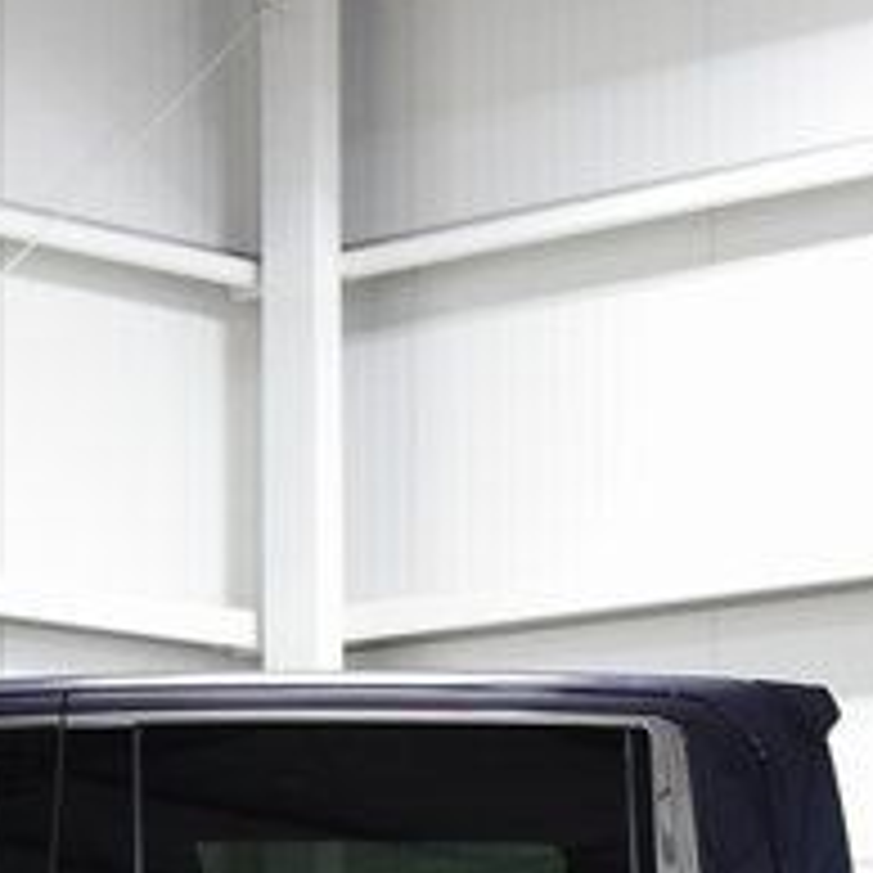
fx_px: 4993
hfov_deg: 10.0
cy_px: 1406
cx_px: 328
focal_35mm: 175
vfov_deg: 9.6
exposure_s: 1/60
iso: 1600
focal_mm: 26
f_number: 5
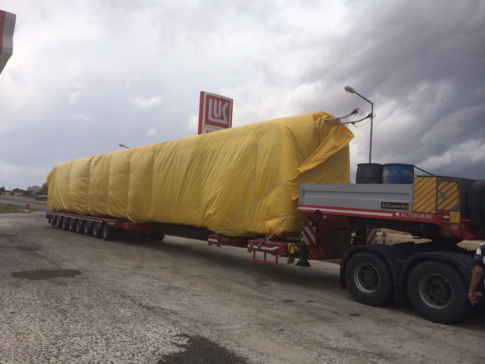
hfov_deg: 60.0
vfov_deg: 46.8
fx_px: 420
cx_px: 242
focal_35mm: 30
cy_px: 182
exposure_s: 1/3425
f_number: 2.2
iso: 32
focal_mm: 4.12
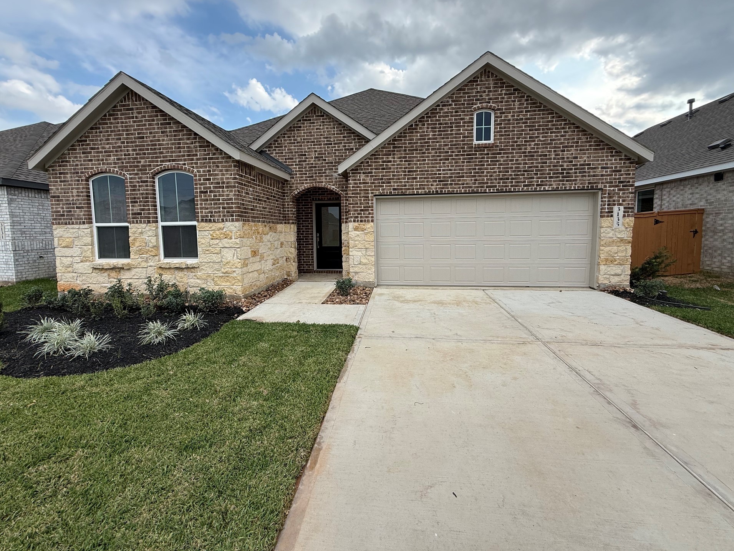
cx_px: 363
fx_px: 318
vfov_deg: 81.6
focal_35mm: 15
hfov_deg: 98.2
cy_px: 256
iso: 50
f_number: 2.2
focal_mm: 2.22
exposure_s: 1/522
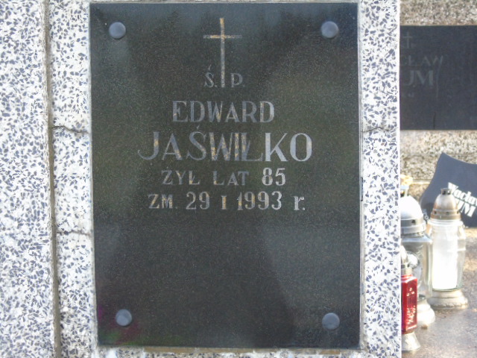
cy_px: 179
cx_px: 238
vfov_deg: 10.4
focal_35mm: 142
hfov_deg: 13.9
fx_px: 1957
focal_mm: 25
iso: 500
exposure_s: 1/60
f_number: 4.7
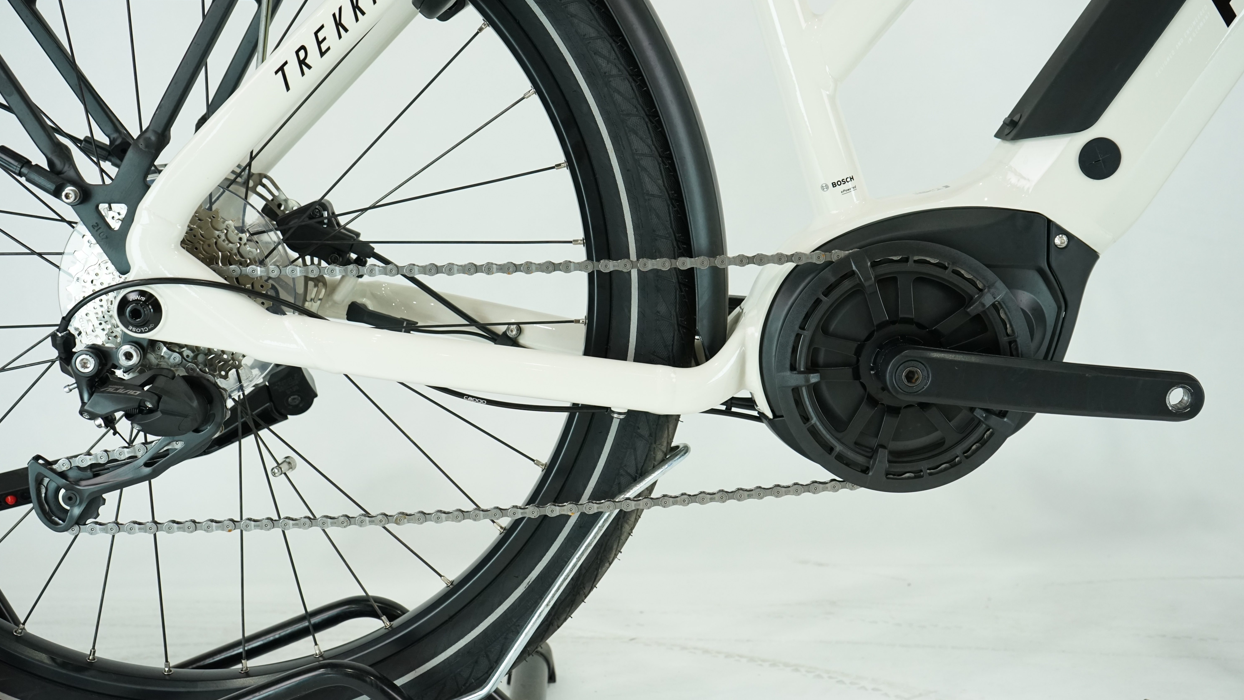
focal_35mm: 42
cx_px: 621
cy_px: 307
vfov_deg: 28.3
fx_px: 1385
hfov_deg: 48.4
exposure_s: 1/200
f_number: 5.6
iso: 1600
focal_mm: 40
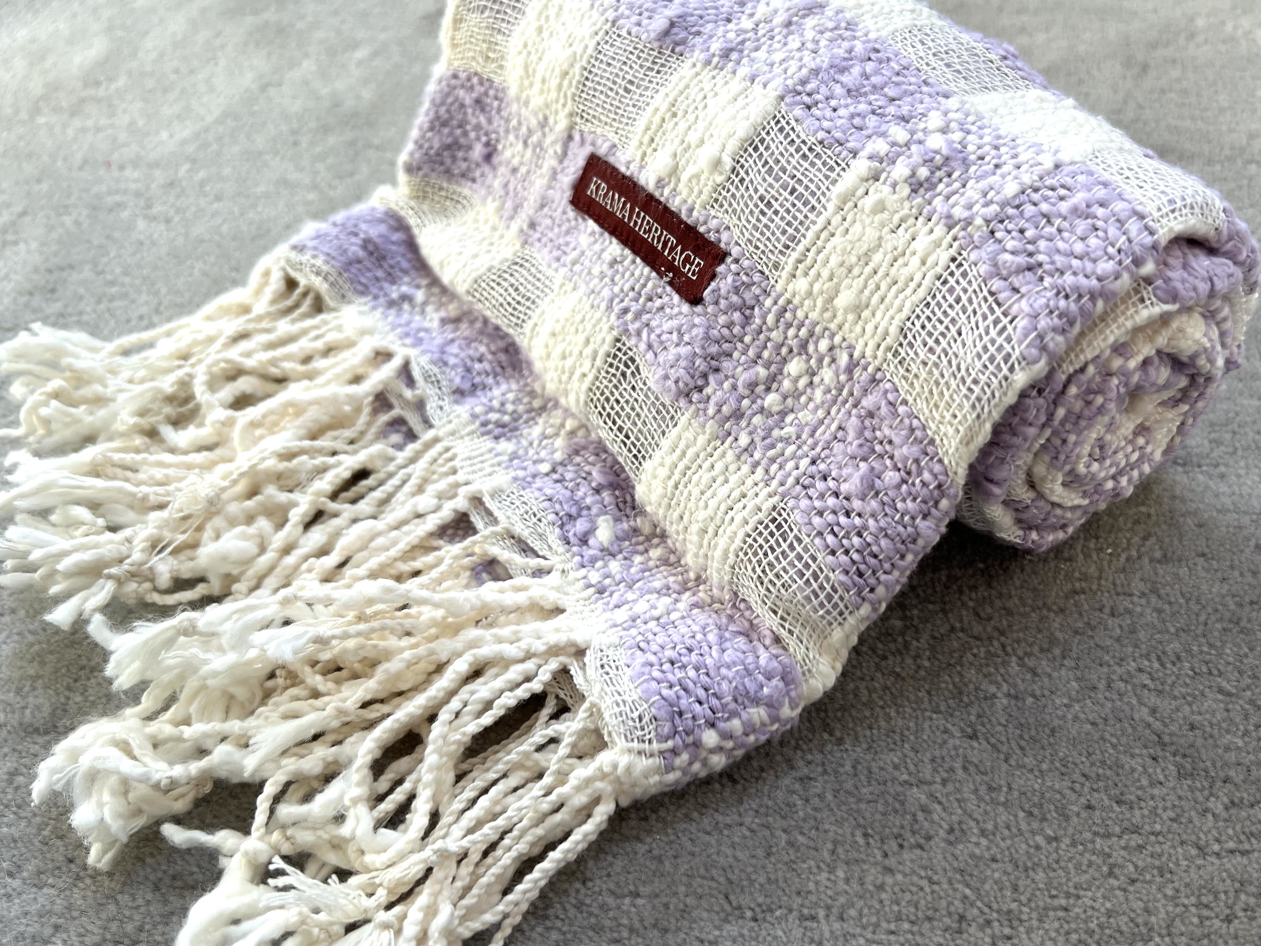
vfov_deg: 45.4
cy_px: 504
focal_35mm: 31
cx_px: 739
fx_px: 1129
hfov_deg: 58.0
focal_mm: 5.7
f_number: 1.5
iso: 40
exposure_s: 1/121
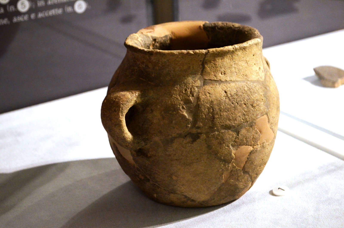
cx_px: 172
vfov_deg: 17.4
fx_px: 744
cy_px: 114
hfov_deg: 26.0
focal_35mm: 78
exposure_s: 1/30
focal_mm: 52
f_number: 5.6
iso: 1400
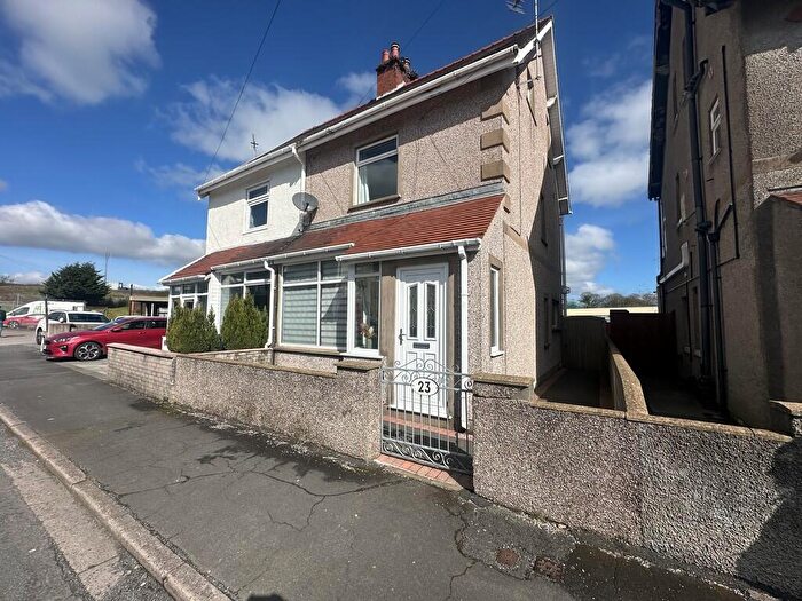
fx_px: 324
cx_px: 401
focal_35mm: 14
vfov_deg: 85.7
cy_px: 300
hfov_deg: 102.1
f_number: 2.2
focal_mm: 2.22
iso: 50
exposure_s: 1/3509
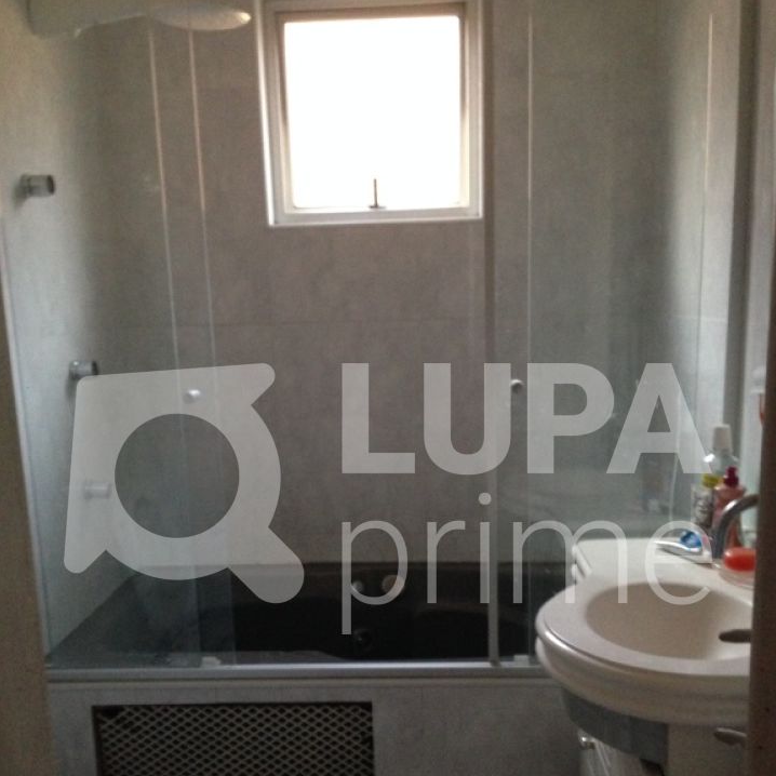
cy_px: 499
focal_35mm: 39
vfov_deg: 42.4
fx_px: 989
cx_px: 388
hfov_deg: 42.8
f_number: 2.4
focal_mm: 4.12
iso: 400
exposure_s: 1/15
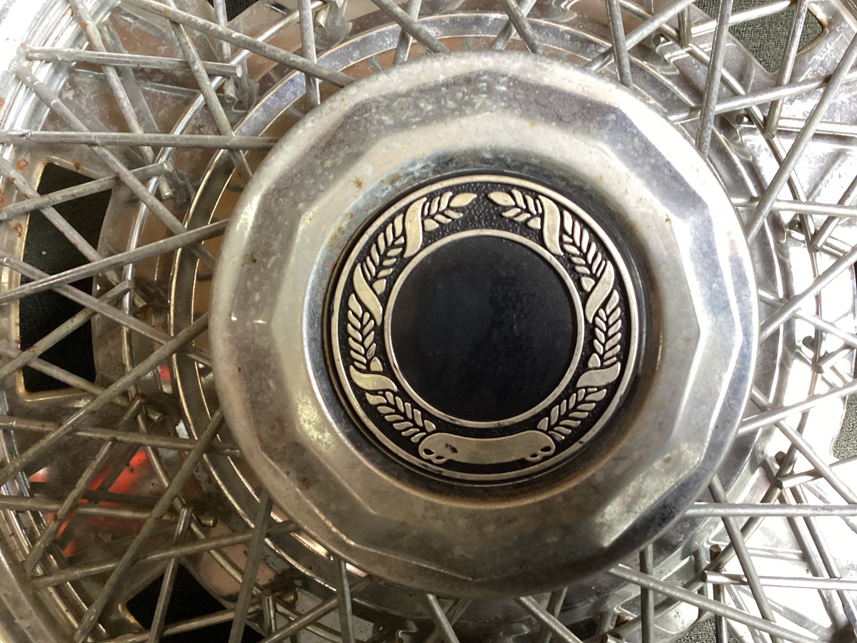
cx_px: 428
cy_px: 322
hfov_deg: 58.3
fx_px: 768
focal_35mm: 31
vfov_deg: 45.4
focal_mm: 3.3
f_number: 2.4
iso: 160
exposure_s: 1/50
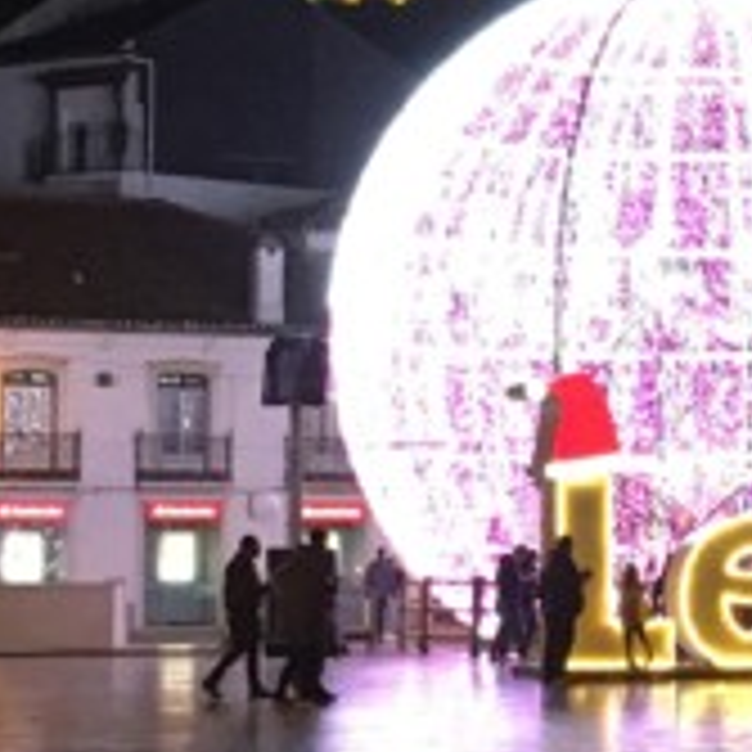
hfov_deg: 11.6
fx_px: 3613
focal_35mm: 147
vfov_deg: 11.9
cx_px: 968
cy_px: 284
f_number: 2.2
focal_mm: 4.15
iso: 200
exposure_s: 1/25
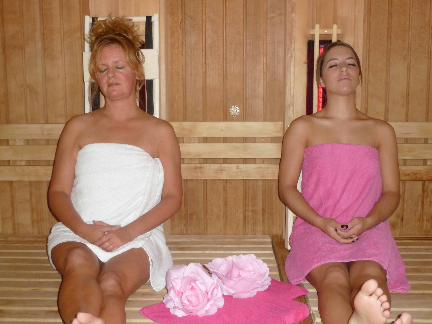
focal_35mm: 44
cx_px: 216
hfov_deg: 42.9
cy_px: 162
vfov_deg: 32.9
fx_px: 549
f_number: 3.7
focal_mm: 7.3
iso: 250
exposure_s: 1/30
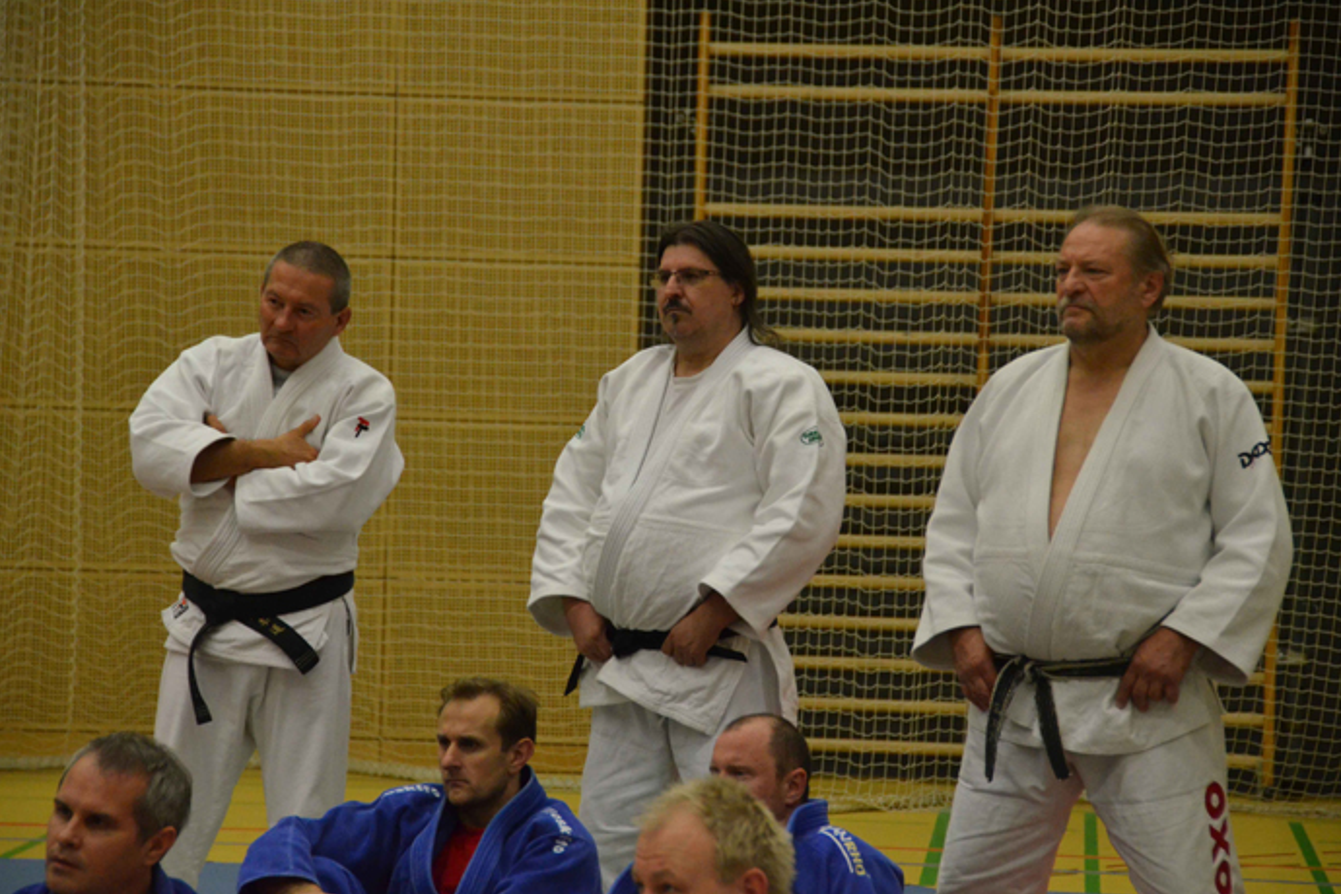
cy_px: 449
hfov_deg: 12.9
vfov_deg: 8.6
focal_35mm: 160
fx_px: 5941
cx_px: 678
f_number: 5.3
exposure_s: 1/400
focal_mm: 105
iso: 3200
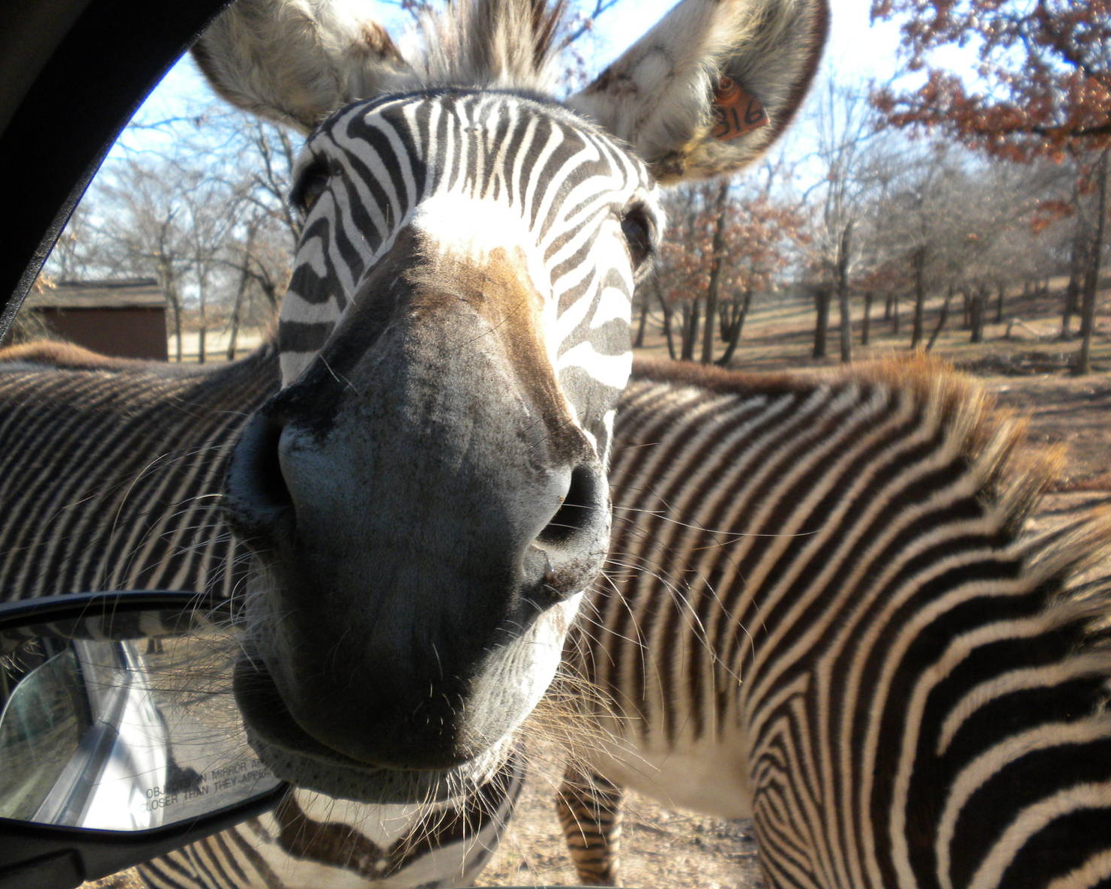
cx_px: 547
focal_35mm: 39
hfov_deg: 46.8
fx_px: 1282
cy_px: 449
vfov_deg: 38.2
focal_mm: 6.6
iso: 140
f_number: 3.5
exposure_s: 1/500
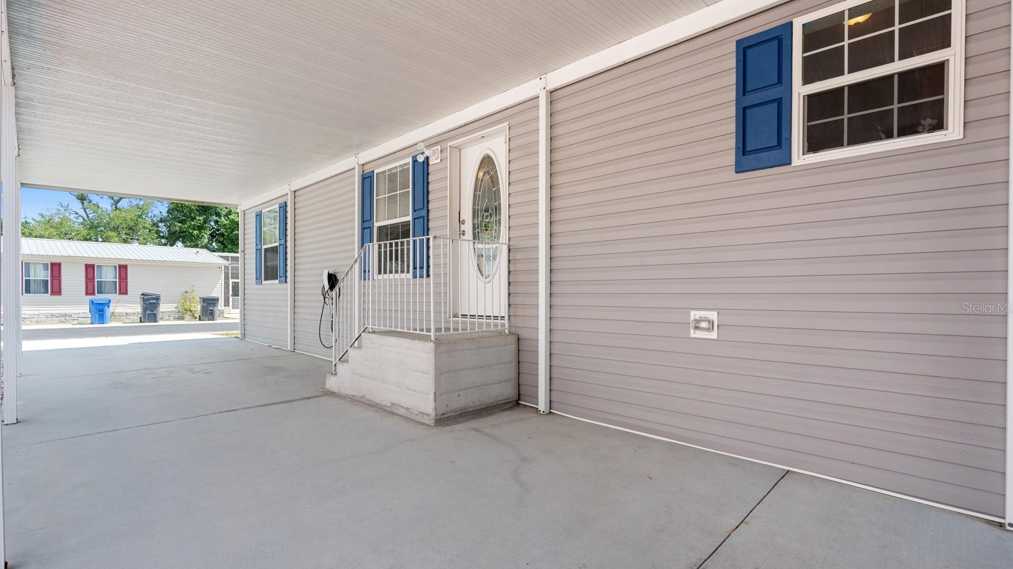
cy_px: 308
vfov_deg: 63.8
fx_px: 457
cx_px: 509
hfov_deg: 95.9
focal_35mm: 17
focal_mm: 16
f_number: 8
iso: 200
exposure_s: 1/100
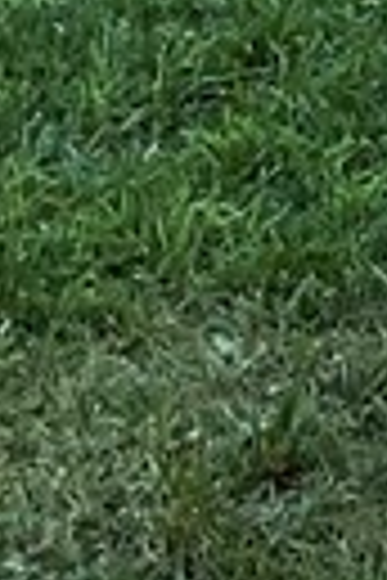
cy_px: -495
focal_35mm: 240
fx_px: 3870
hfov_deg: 5.3
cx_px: 1341
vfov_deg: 8.2
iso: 16
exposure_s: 1/202
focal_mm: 3
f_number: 1.8
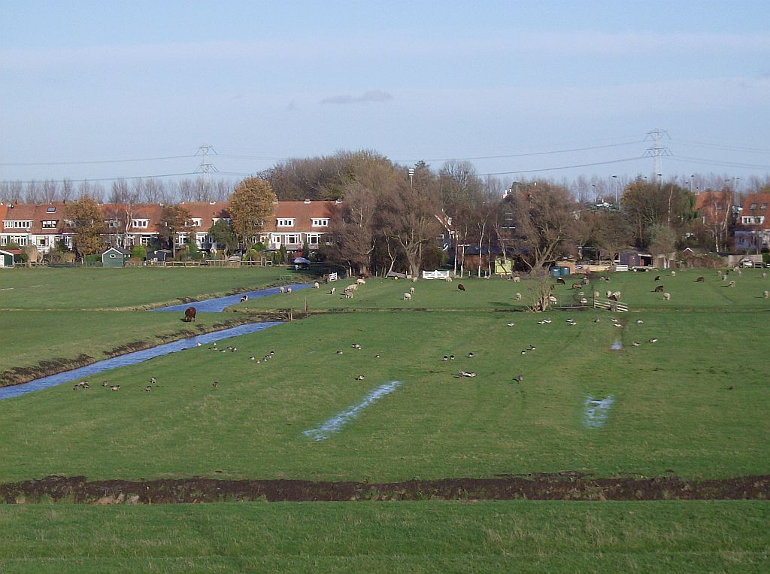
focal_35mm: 108
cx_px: 385
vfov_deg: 13.7
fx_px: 2397
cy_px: 287
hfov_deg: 18.3
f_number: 7.8
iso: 100
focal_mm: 18
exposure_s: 1/251
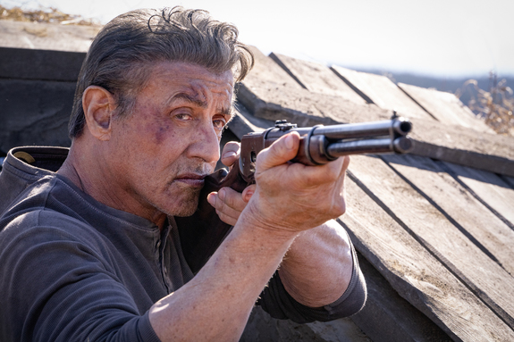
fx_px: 2855
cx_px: 257
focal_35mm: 200
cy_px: 171
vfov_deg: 6.9
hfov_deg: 10.3
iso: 2000
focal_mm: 200
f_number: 10
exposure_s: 1/640
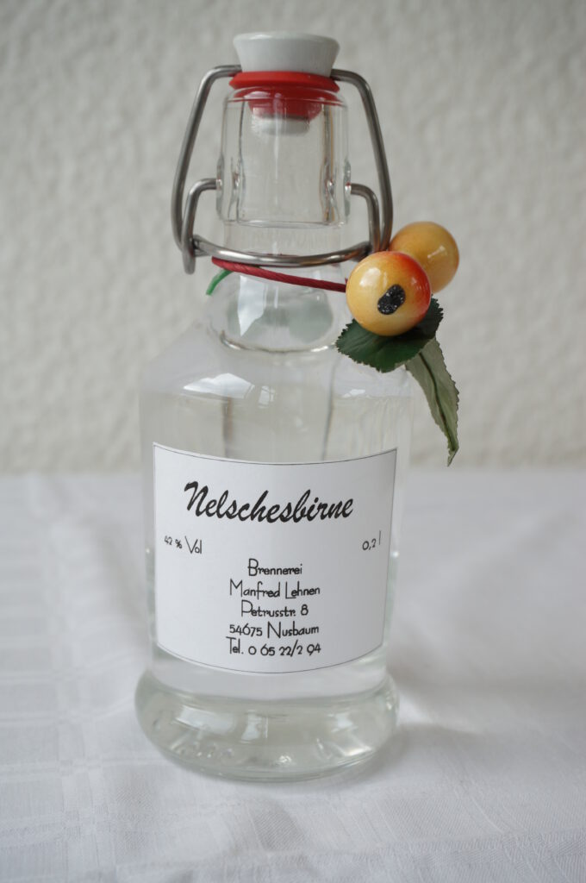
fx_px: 1138
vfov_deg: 42.4
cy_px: 442
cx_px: 293
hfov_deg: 28.9
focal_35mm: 46
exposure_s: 1/80
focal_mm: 31
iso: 200
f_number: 6.3
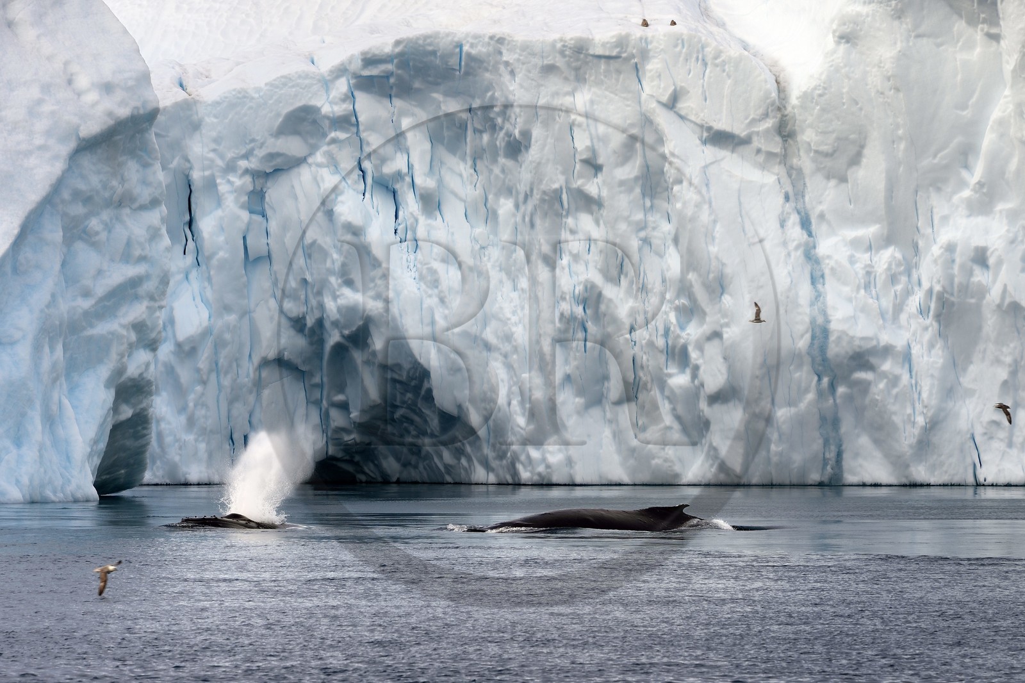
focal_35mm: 280
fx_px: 7970
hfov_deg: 7.4
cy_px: 342
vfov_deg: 4.9
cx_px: 512
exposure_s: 1/320
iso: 200
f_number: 9
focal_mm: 280
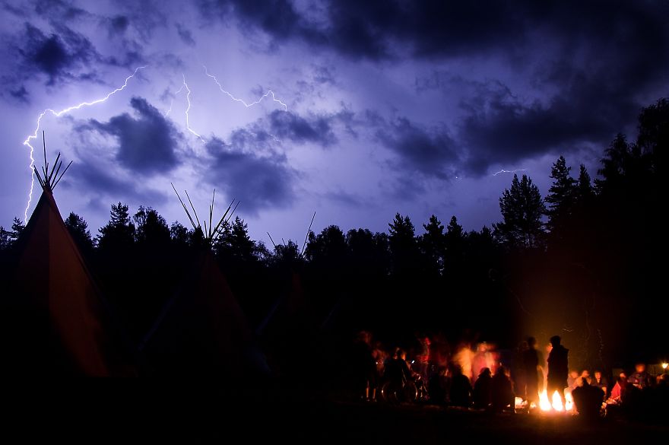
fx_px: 780
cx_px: 334
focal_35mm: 42
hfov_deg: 46.4
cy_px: 222
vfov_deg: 31.8
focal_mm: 28
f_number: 5.6
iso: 200
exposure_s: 16
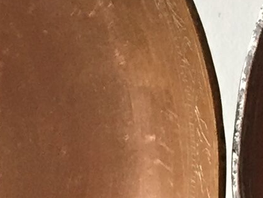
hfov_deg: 8.8
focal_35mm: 225
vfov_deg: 6.6
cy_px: 137
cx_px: 252
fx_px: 1710
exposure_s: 1/33
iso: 200
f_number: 2.2
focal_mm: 4.15
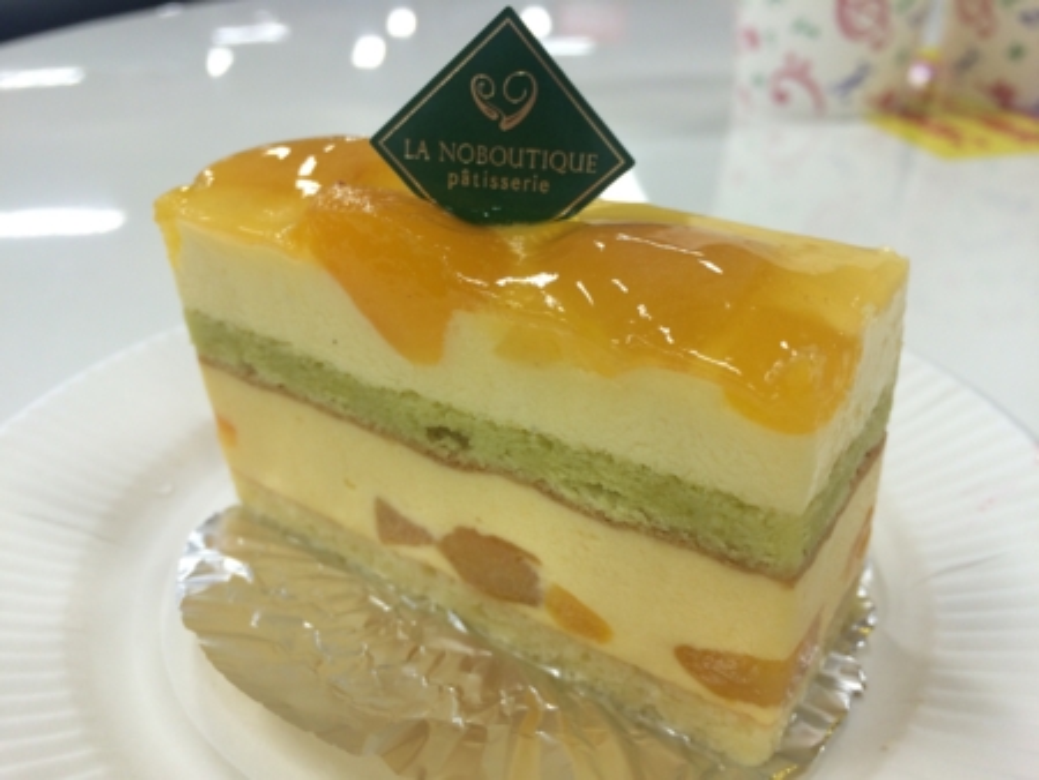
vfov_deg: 48.3
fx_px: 871
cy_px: 390
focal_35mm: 29
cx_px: 520
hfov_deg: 61.6
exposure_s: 1/60
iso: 50
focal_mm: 4.15
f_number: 2.2
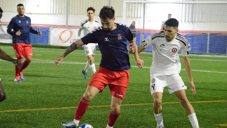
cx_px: 114
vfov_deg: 5.9
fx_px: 1234
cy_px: 73
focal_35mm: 205
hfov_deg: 10.5
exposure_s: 1/250
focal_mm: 130
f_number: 9
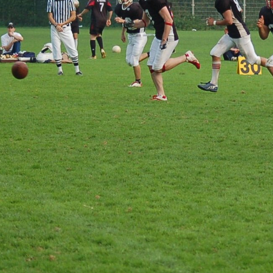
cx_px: 293
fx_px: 2677
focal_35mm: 300
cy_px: 84
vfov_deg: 5.8
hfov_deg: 5.8
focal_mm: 70
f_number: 4
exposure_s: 1/1000
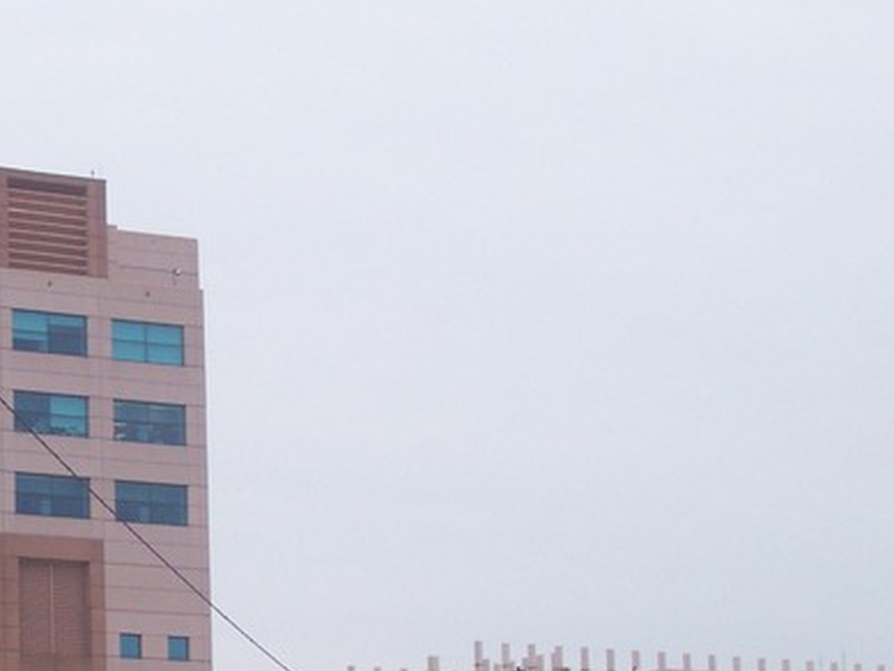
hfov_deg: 12.6
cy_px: 663
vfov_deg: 9.6
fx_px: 3978
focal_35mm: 154
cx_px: -46
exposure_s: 1/515
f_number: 3.6
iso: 80
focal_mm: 10.8
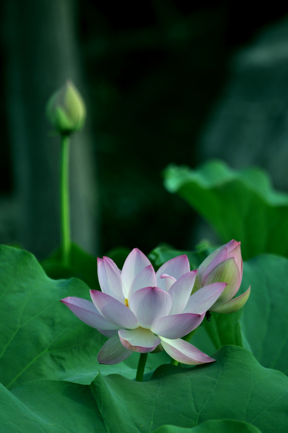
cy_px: 216
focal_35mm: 450
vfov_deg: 4.6
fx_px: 5412
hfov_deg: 3.0
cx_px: 144
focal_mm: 300
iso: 200
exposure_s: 1/500
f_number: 5.6
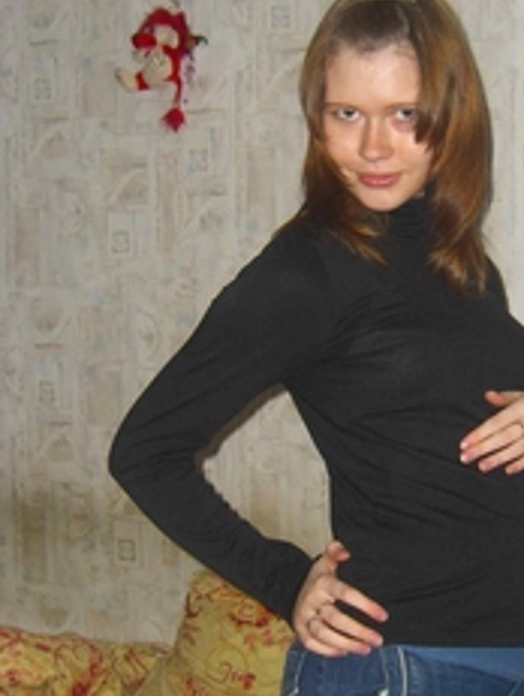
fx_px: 1489
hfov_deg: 19.8
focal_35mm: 74
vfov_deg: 26.3
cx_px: 382
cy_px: 362
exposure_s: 1/60
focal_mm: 7.9
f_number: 2.8
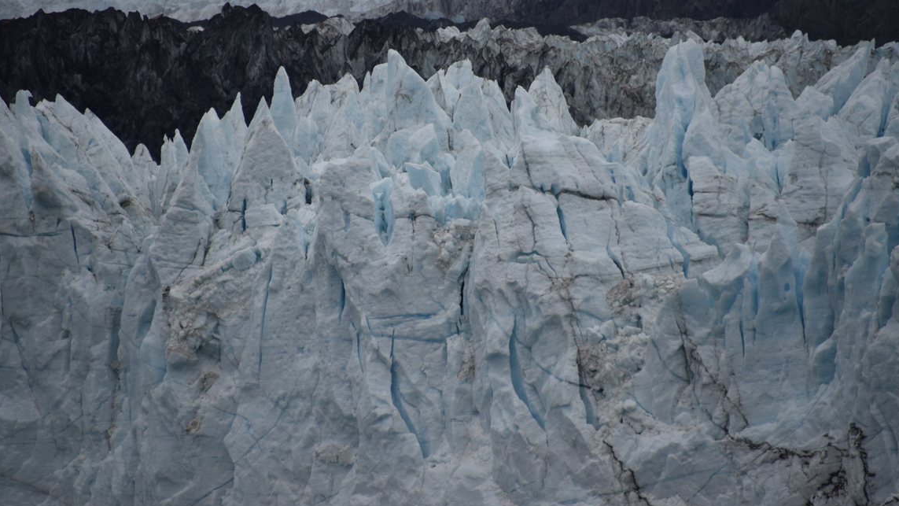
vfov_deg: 3.5
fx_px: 8391
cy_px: 216
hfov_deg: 6.1
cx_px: 438
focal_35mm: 352
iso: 200
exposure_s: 1/640
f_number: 5.6
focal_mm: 300
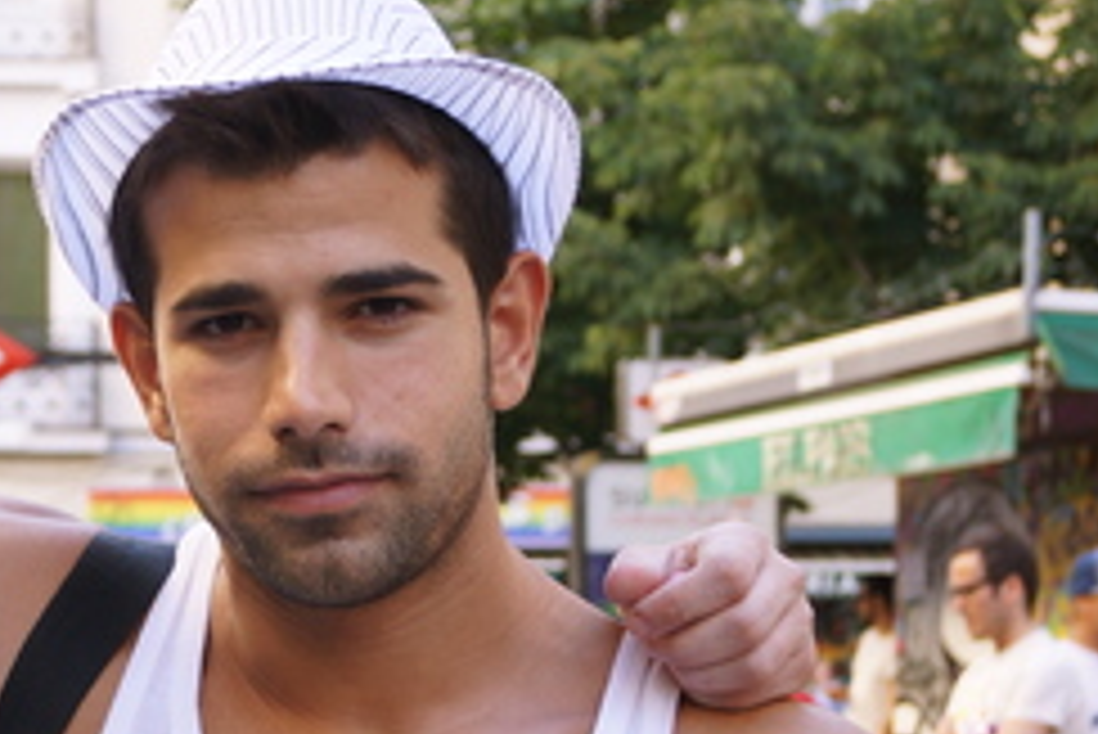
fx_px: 4129
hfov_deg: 14.9
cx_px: 45
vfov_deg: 10.1
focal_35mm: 135
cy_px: 711
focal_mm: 35
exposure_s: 1/40
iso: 100
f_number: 4.5
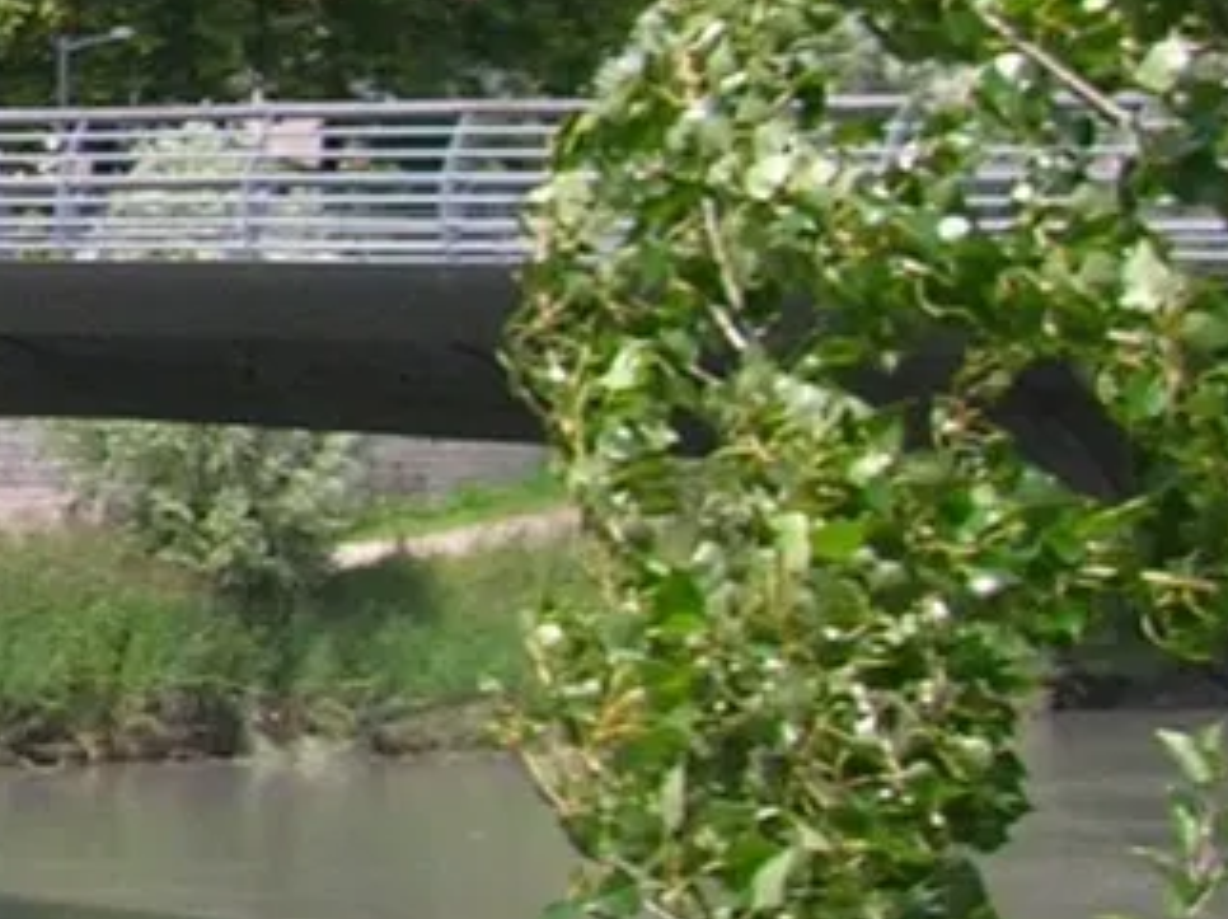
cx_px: -1628
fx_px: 5991
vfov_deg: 8.7
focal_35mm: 169
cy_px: -126
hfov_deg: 10.3
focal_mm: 5.7
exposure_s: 1/234
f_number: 4.9
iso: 50
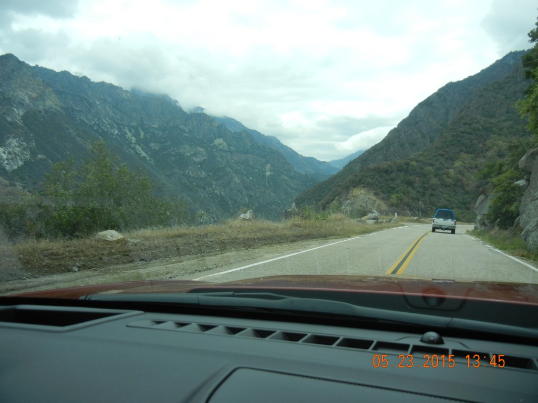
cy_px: 202
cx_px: 269
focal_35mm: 30
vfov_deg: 46.8
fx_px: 466
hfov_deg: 60.0
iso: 160
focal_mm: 5.4
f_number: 3.5
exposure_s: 1/912
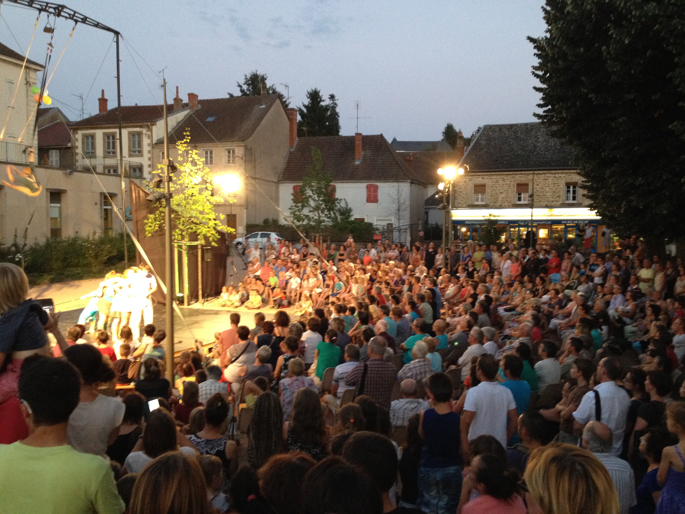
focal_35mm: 35
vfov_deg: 40.7
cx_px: 342
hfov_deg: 52.6
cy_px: 257
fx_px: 693
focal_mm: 4.28
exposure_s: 1/20
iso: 250
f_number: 2.4
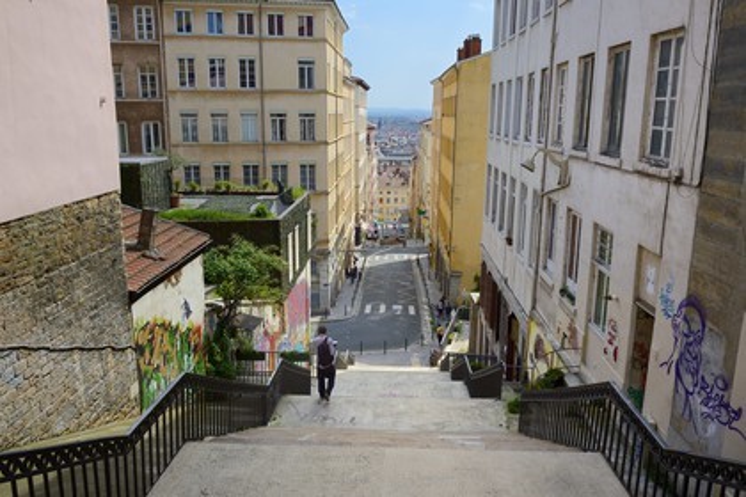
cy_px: 248
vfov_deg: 45.0
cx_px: 373
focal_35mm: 29
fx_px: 601
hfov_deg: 63.7
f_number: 10
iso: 200
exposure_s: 1/320
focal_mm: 29
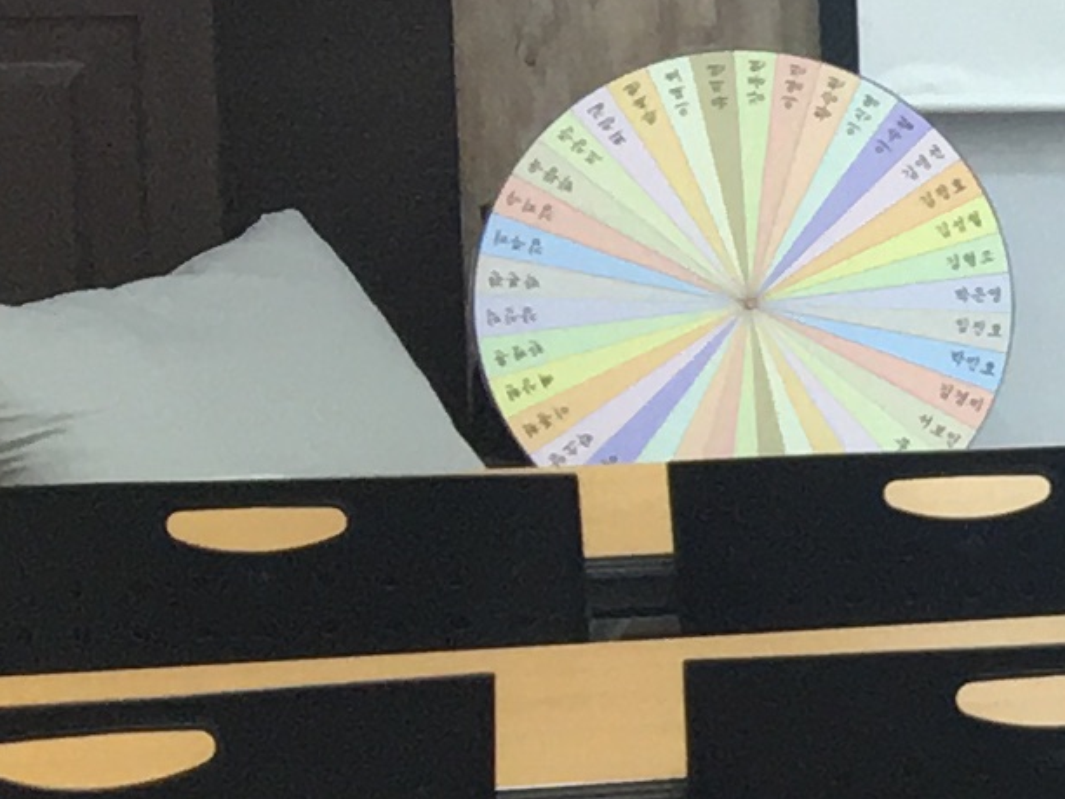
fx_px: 5876
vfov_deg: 7.8
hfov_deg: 8.8
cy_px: 423
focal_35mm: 191
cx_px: 3033
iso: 64
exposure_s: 1/30
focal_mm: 4.15
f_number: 2.2
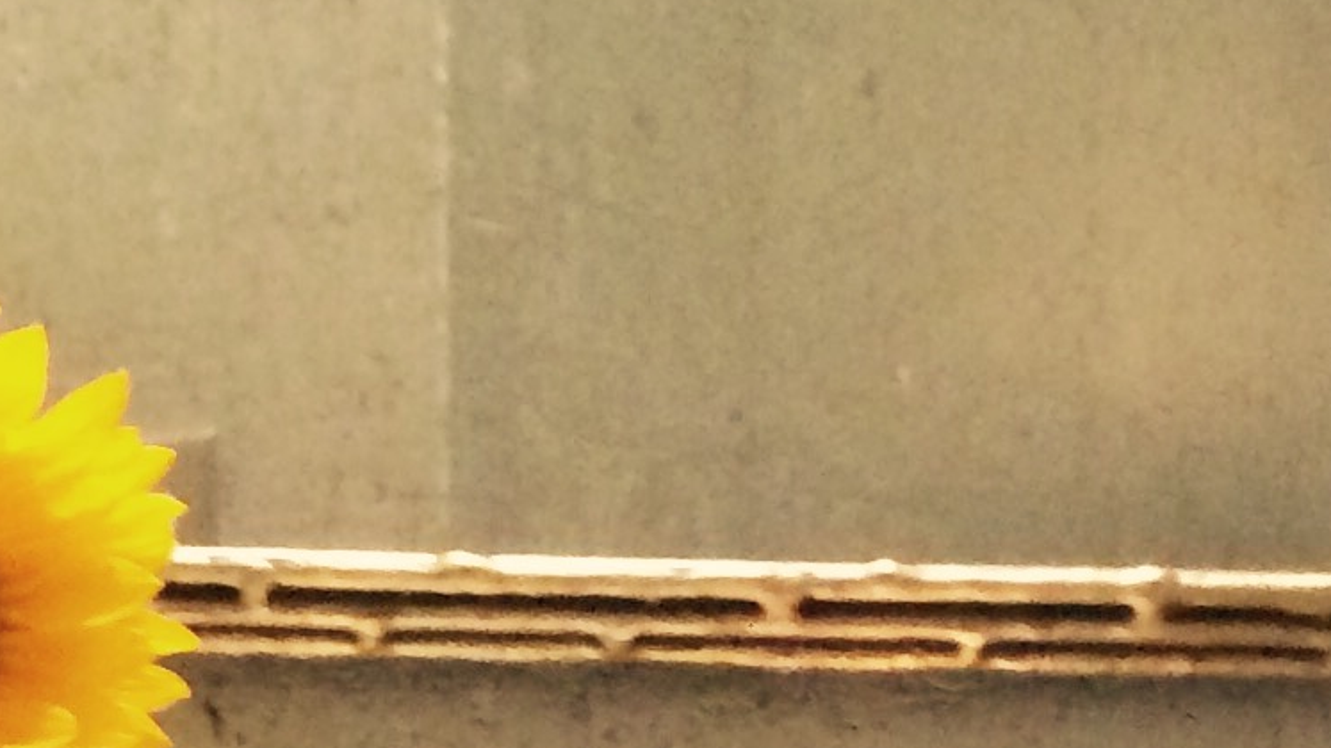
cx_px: 788
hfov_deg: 15.6
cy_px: 1929
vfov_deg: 8.0
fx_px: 4870
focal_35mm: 138
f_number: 2.2
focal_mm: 4.15
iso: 250
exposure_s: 1/24
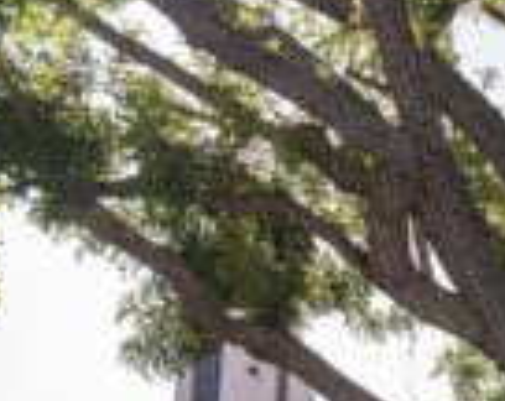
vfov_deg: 13.7
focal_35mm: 108
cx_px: 824
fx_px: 1610
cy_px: 509
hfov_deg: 15.9
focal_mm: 26
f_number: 3.5
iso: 100
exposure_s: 1/500
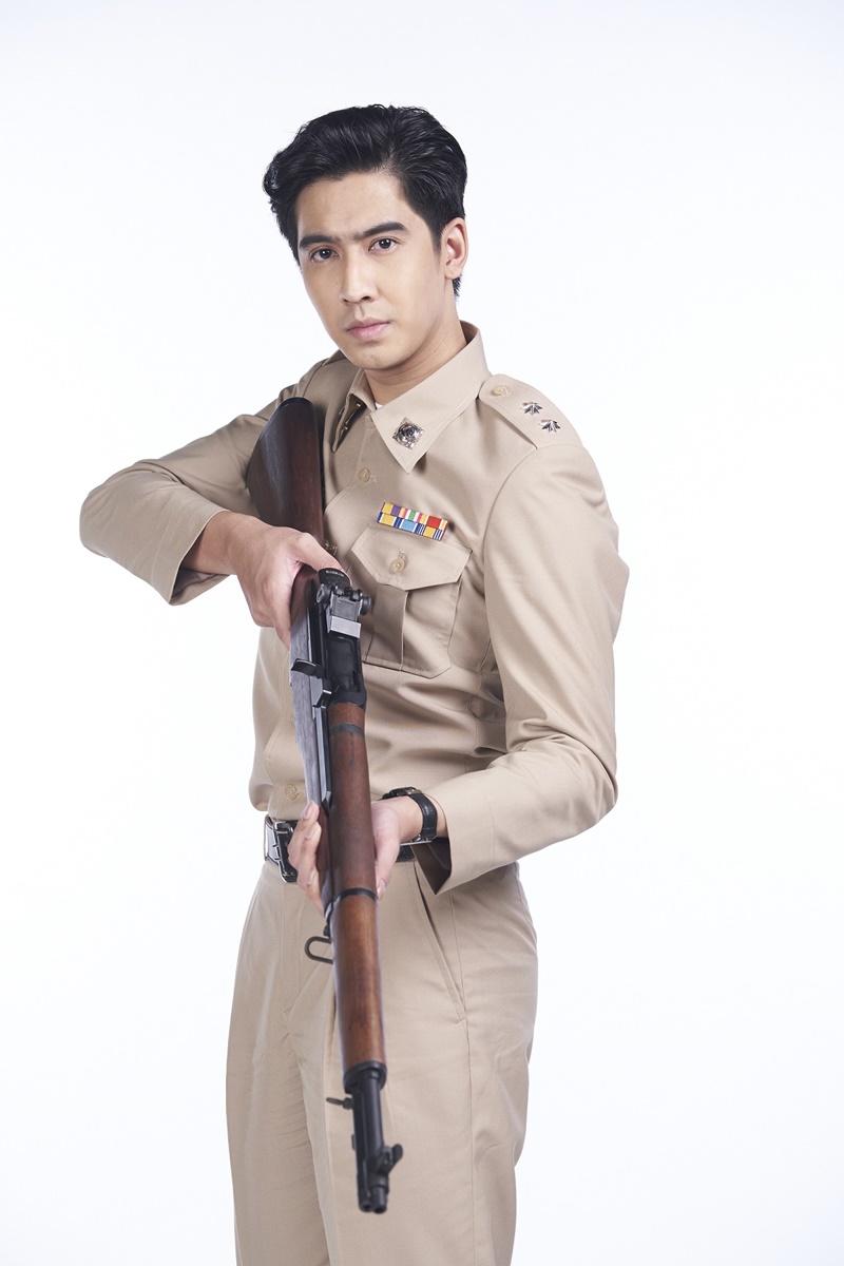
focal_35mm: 125
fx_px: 4395
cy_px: 633
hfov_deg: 11.0
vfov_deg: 16.4
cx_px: 422
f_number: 5.6
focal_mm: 125
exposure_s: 1/125
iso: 250
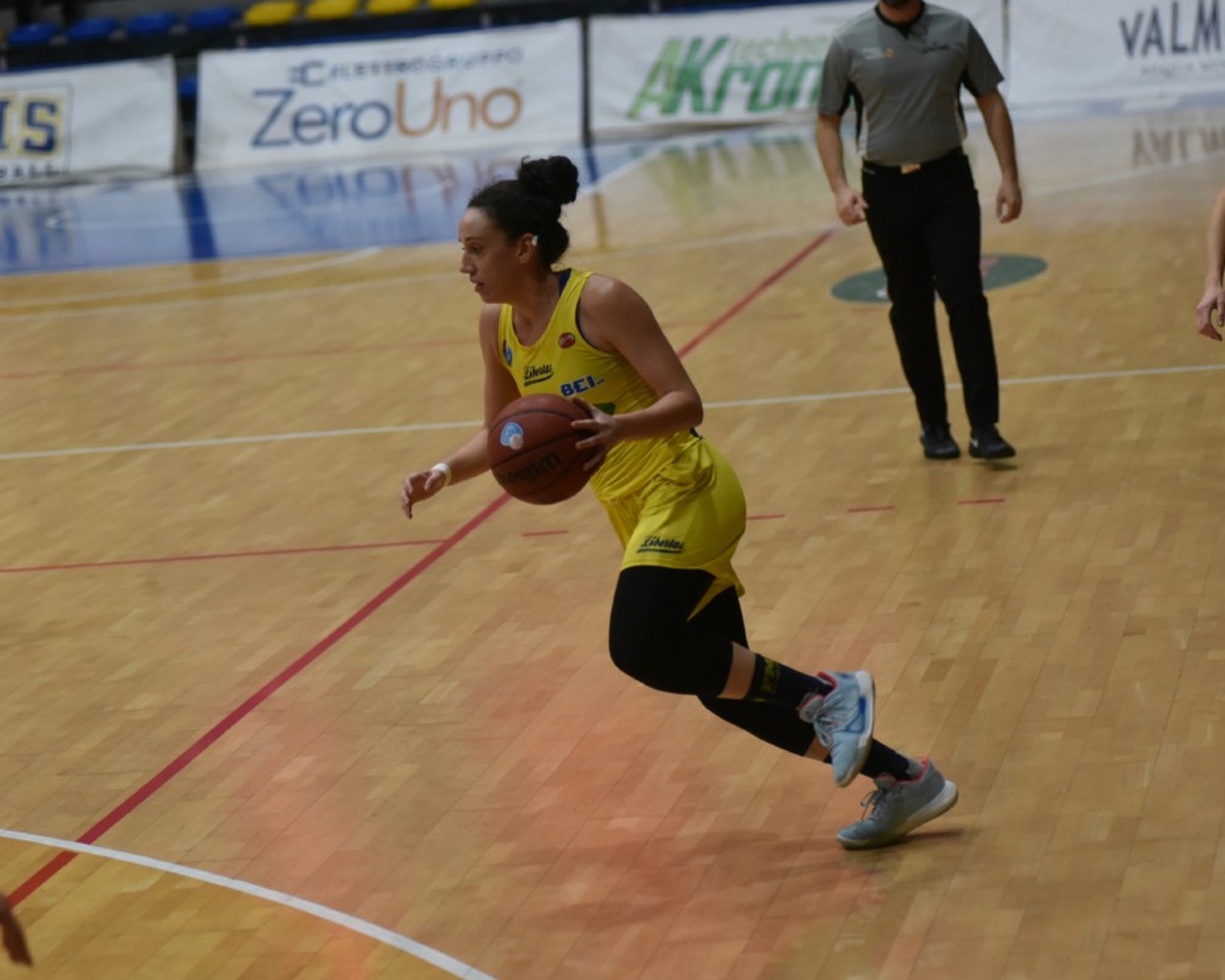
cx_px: 636
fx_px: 4605
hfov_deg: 15.2
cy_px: 488
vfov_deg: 12.2
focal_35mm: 127
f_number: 3.5
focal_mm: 112
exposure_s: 1/1000
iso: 3200
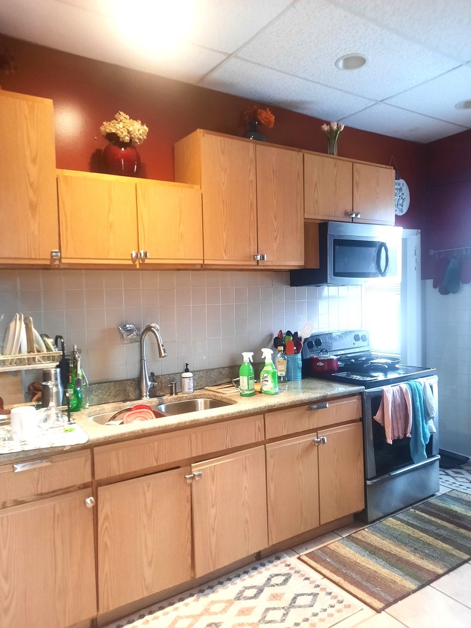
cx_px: 236
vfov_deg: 69.4
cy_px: 314
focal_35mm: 25
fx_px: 454
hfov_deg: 54.9
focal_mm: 4.6
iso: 320
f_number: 2
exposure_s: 1/30
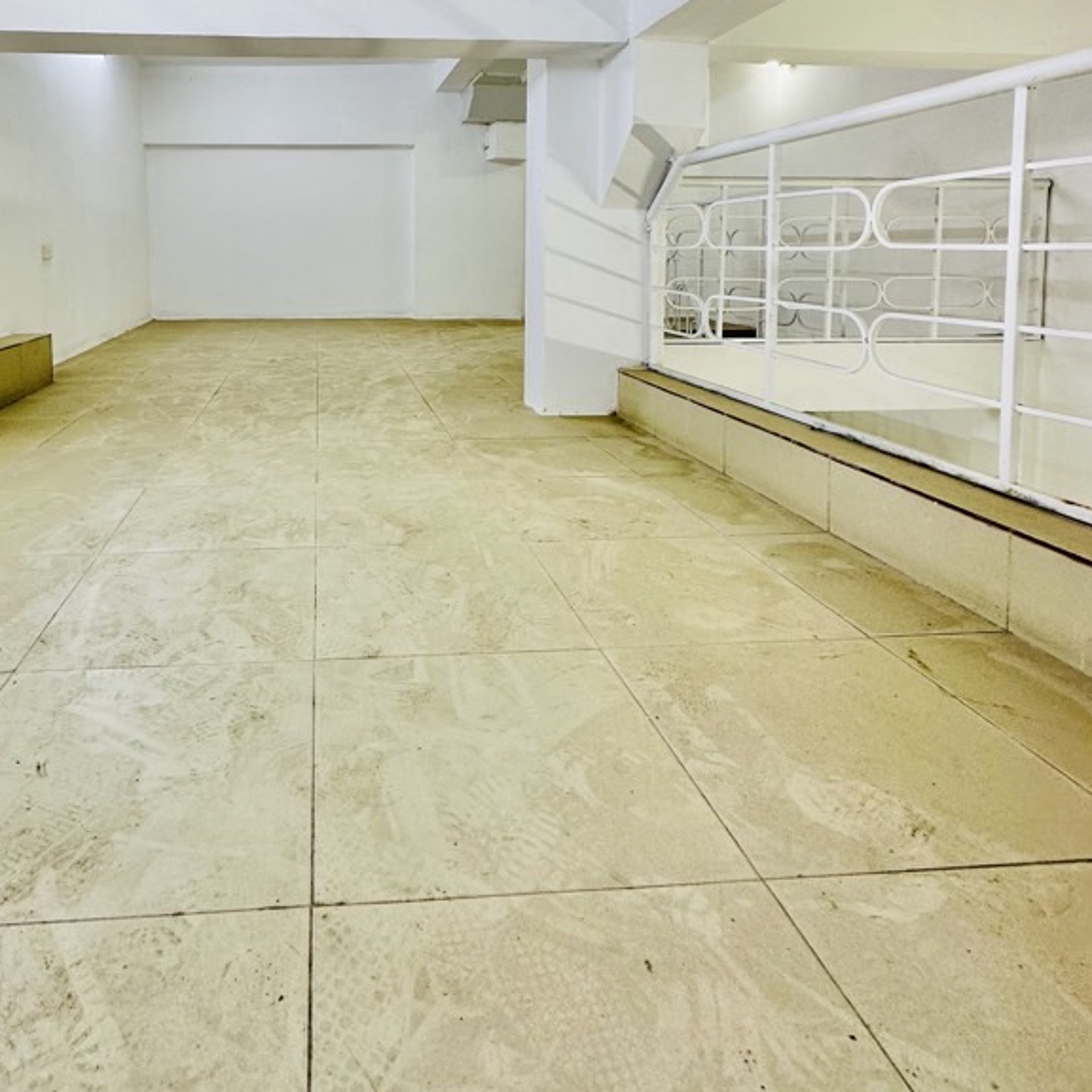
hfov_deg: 67.9
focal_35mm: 22
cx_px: 372
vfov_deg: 66.0
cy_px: 296
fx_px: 785
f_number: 2.2
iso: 80
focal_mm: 2.22
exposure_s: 1/100
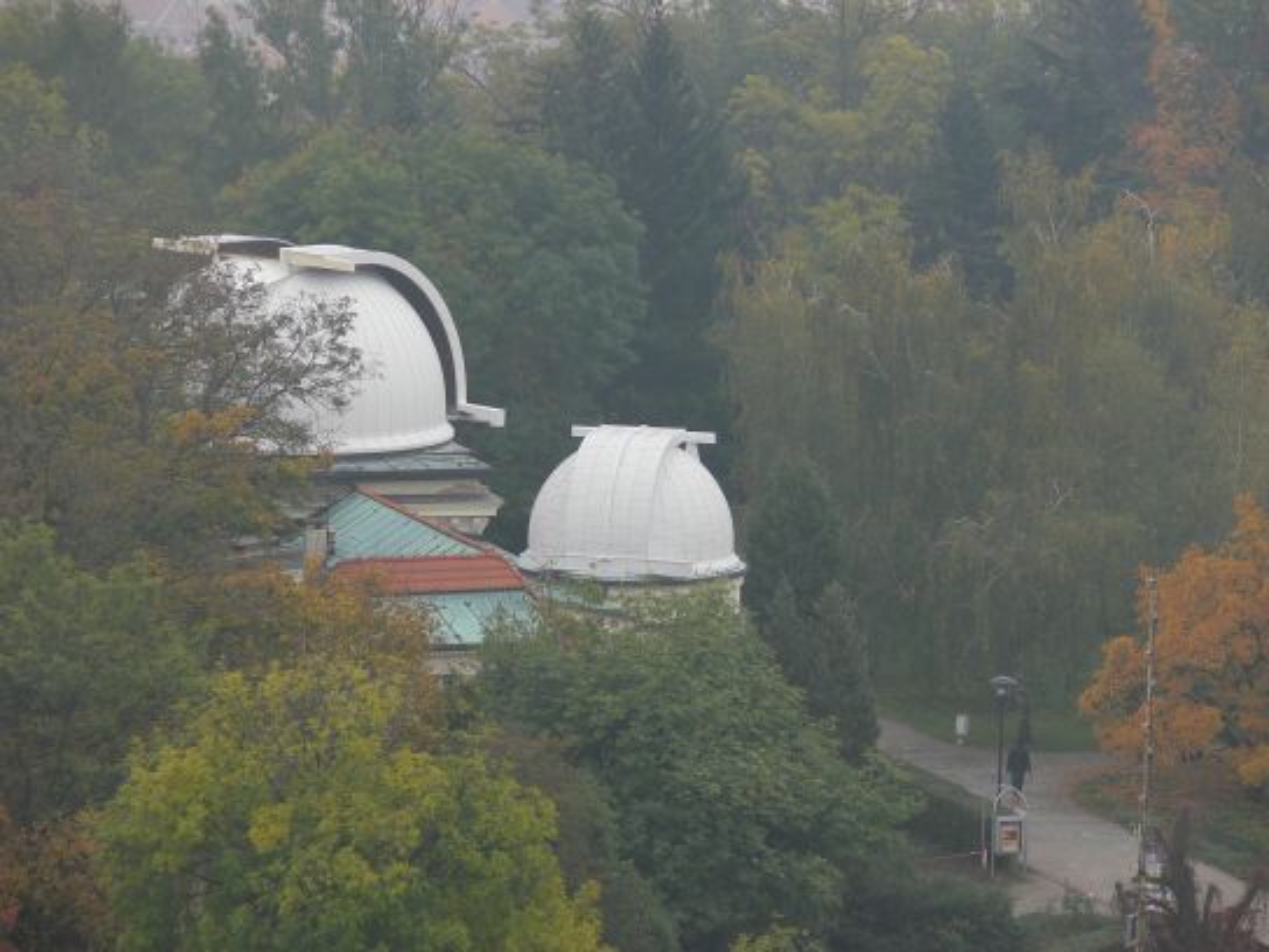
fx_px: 11621
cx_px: 634
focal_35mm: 317
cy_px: 476
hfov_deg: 6.3
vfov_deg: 4.7
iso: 100
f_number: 5
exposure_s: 1/100
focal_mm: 67.1
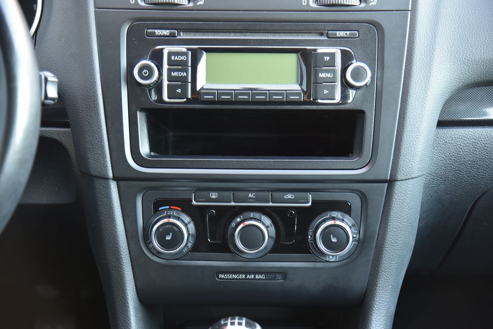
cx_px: 246
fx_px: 959
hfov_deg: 28.8
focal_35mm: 70
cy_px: 164
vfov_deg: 19.5
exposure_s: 1/13
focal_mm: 70
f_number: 4
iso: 500
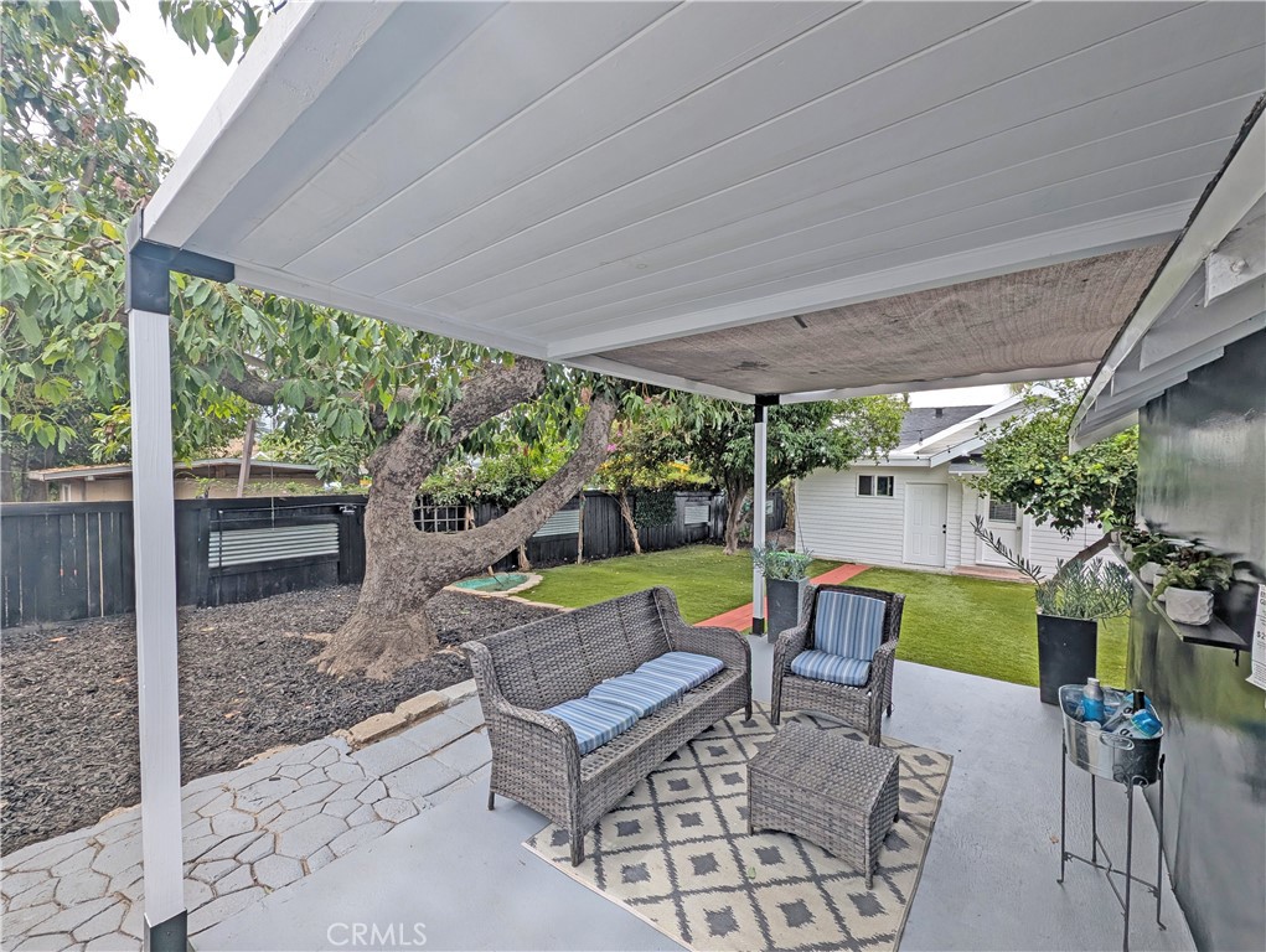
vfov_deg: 90.0
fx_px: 476
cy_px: 476
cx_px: 633
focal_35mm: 13
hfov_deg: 106.1
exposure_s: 1/512
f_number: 2.2
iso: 51
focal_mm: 1.95
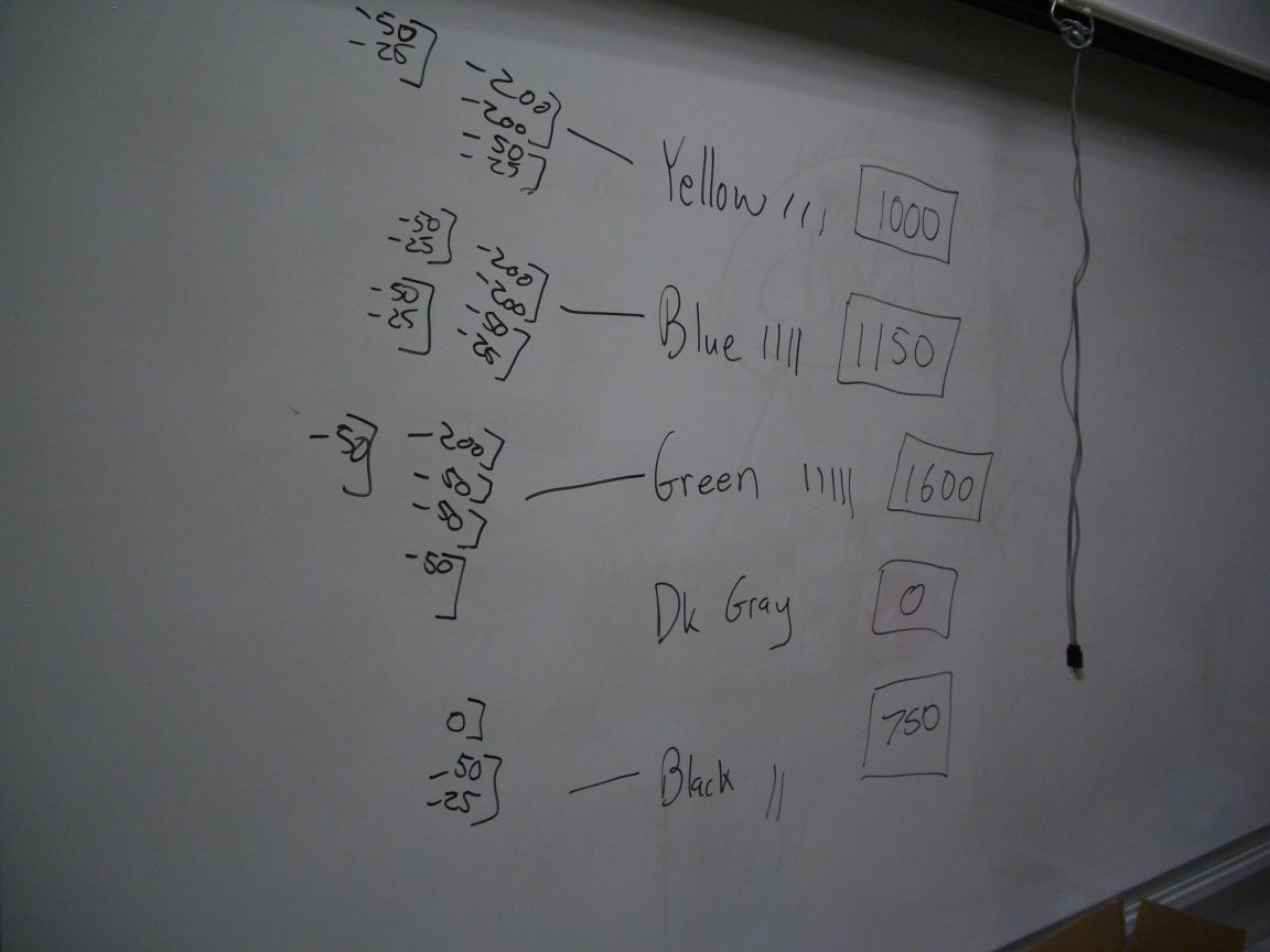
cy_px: 476
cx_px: 635
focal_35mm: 35
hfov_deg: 52.6
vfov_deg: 40.7
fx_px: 1284
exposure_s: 1/125
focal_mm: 5.8
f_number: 2.6
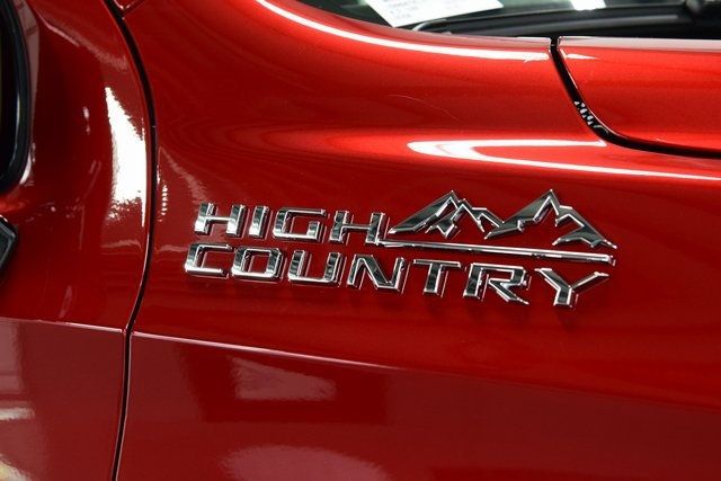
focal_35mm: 78
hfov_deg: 26.0
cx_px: 360
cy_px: 240
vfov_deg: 17.5
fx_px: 1562
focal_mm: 52
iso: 1600
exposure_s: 1/60
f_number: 5.6
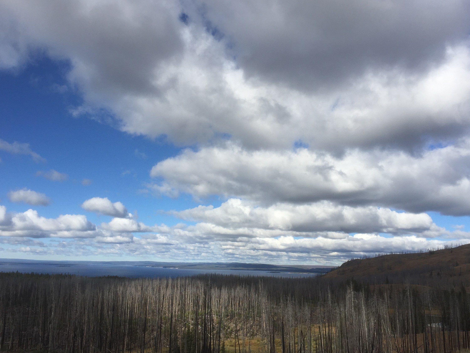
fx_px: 421
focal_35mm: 31
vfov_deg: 45.4
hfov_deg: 58.3
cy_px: 172
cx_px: 229
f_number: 2.2
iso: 32
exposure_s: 1/2639
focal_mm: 4.15
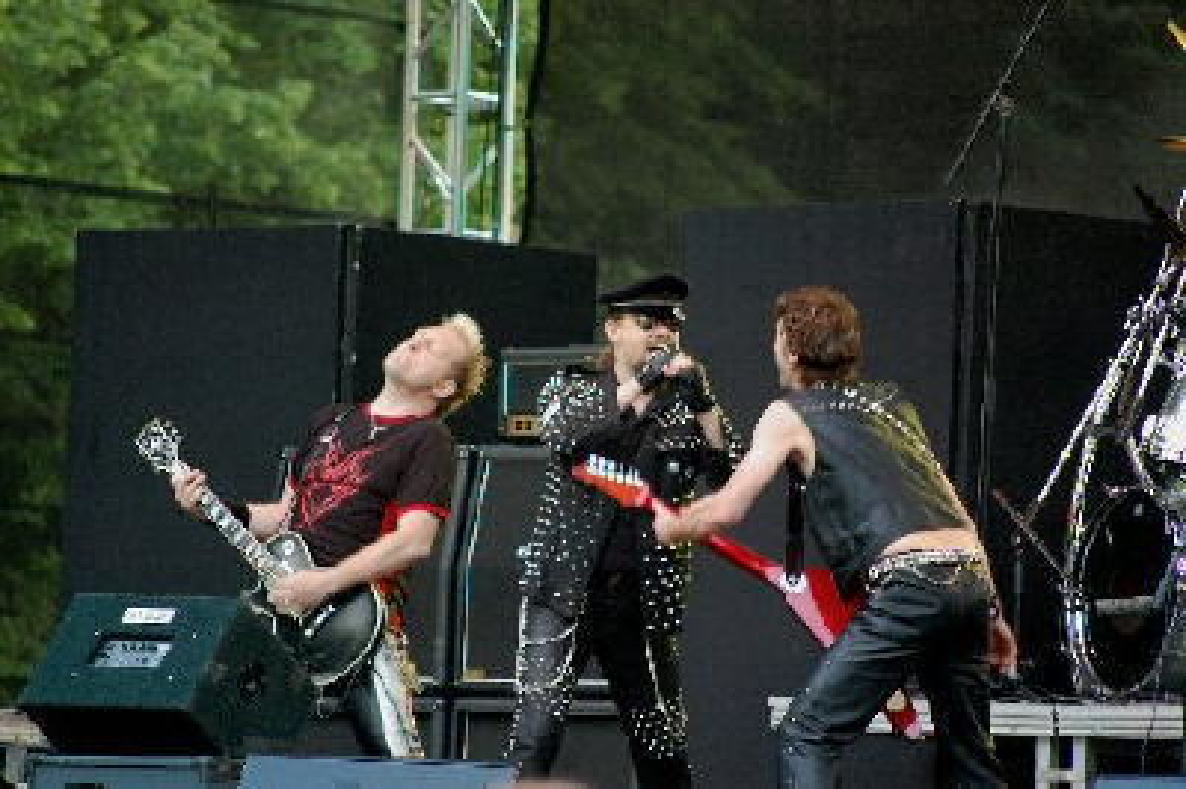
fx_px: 10369
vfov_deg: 4.4
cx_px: 593
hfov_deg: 6.5
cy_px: 394
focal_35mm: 315
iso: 800
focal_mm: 210
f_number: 5.6
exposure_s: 1/40
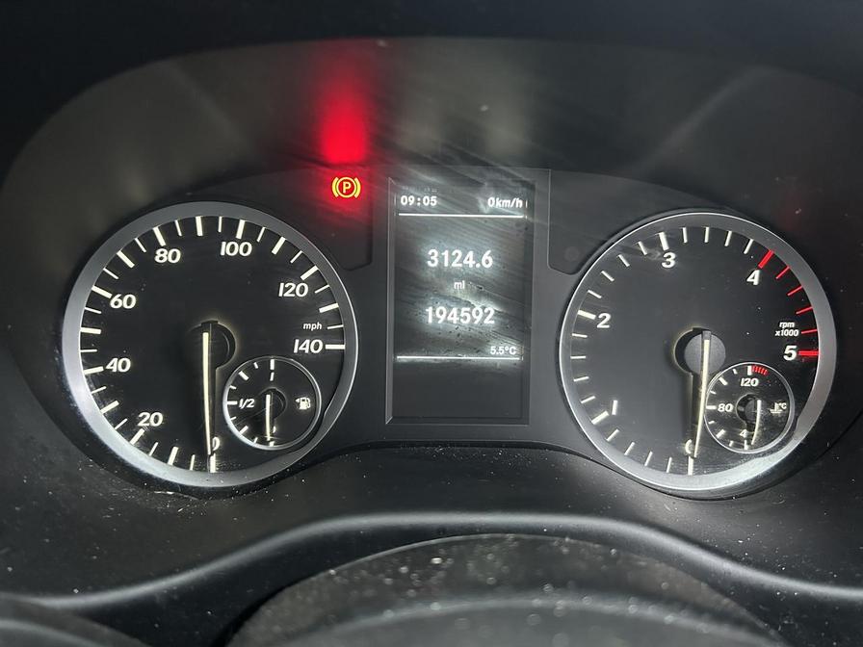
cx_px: 432
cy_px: 324
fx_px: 648
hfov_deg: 67.3
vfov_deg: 53.1
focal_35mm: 26
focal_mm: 5.7
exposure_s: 1/40
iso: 640
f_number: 1.5
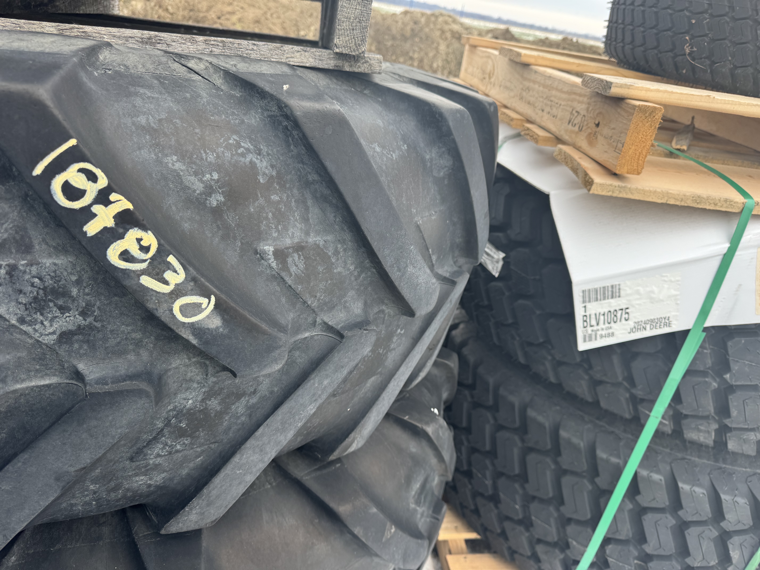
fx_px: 527
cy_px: 285
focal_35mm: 24
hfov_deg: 71.6
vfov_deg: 56.8
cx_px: 380
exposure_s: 1/285
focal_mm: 6.76
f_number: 1.78
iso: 80
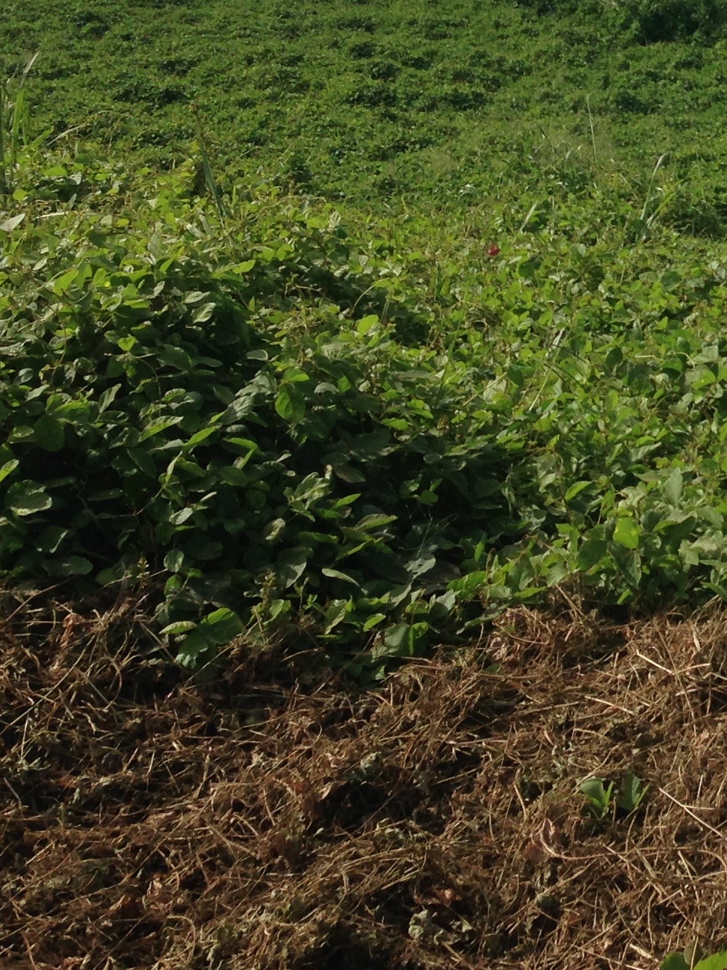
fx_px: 2325
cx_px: 1063
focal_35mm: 83
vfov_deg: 23.0
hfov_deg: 16.3
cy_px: 97
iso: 50
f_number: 2.4
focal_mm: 4.12
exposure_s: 1/1427
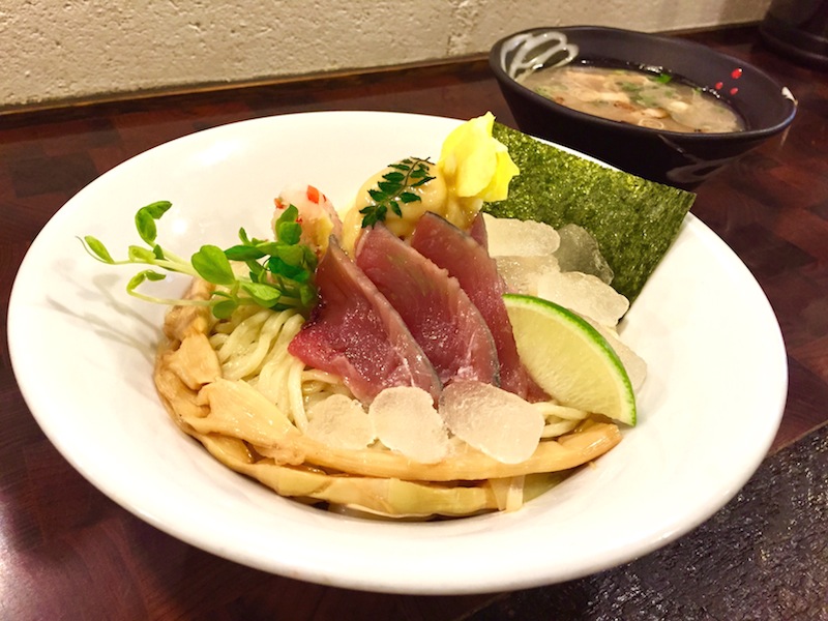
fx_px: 694
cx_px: 414
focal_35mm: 29
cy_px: 310
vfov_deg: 48.2
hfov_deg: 61.7
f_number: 2.2
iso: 250
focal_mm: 4.15
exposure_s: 1/33
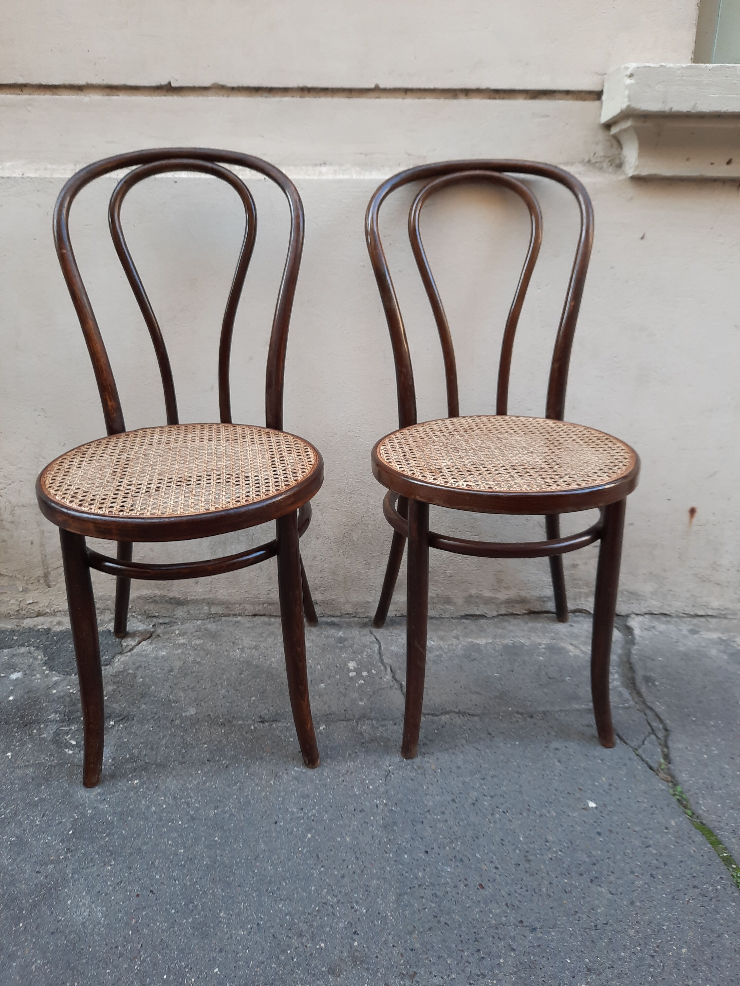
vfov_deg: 69.4
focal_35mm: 25
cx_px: 370
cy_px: 493
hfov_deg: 54.9
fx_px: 713
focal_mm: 4.6
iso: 50
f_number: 2
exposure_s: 1/50
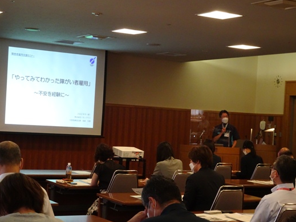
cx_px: 149
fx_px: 641
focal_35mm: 75
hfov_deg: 26.0
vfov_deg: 19.6
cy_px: 112
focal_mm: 12.42
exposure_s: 1/50
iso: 800
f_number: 5
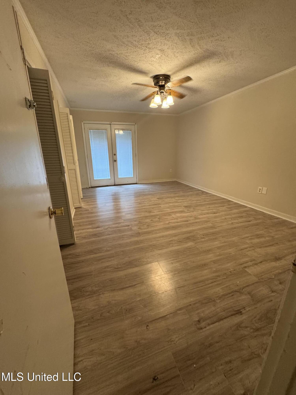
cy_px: 198
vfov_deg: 102.1
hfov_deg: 85.7
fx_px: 160
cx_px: 148
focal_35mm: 14
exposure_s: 1/60
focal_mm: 2.22
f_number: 2.2
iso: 500
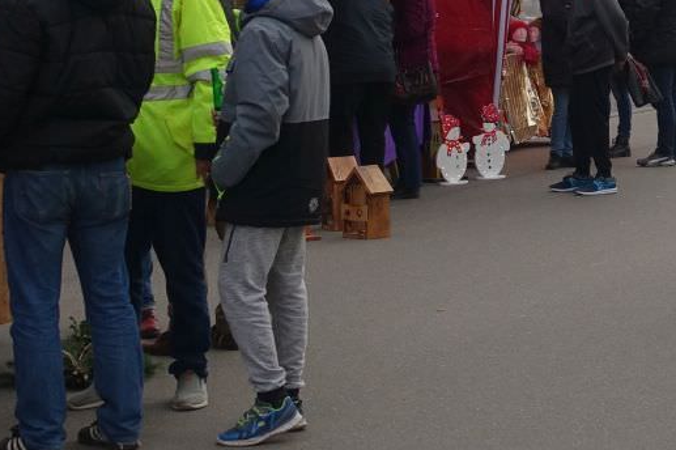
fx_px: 2383
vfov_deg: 10.4
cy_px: -213
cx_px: 677
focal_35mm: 127
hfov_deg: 15.8
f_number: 4
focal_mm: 14.9
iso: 125
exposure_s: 1/125
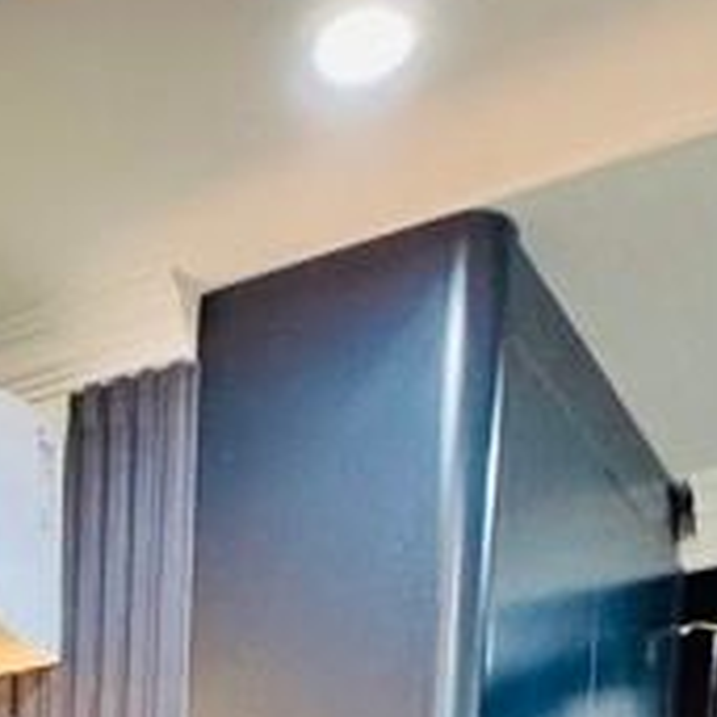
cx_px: -168
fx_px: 1734
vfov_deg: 17.3
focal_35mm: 74
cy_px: 1413
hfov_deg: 21.5
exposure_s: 1/50
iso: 200
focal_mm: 2.22
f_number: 2.2
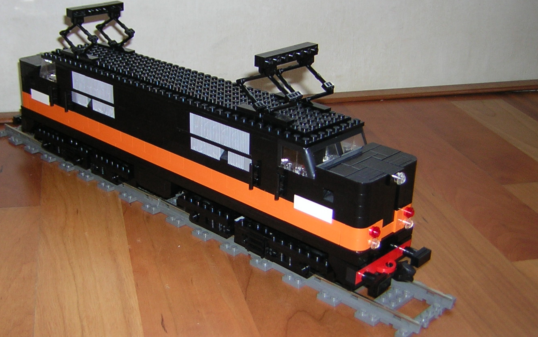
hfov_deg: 43.4
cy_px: 171
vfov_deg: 28.0
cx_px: 243
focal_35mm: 46
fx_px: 675
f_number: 2.6
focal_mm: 4.7
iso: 50
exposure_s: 1/60.1
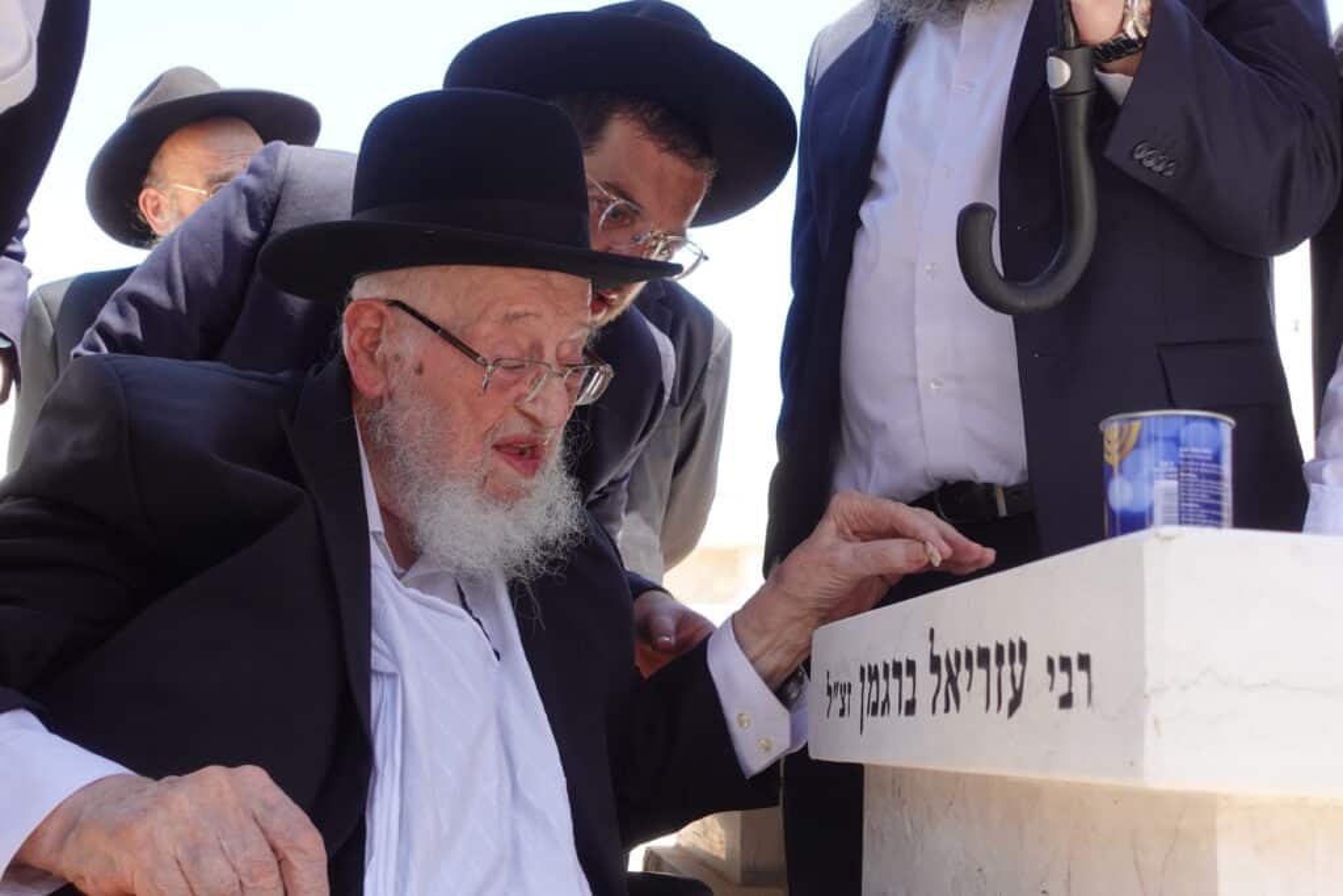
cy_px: 448
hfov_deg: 46.4
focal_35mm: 42
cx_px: 672
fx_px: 1567
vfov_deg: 31.9
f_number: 4
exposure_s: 1/200
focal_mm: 15.87
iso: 125
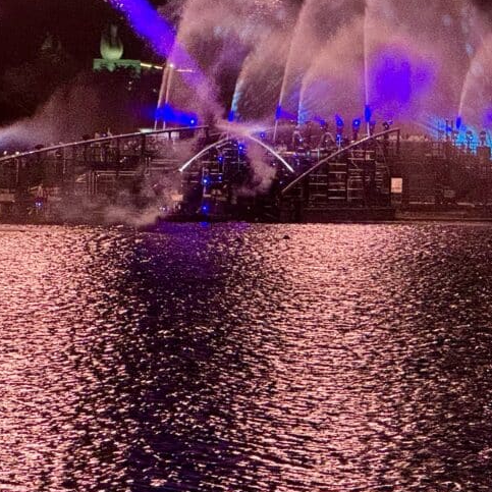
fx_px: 3264
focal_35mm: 203
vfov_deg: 8.6
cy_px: 55
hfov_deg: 8.6
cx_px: 467
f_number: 2.8
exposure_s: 1/60
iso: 400
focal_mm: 9
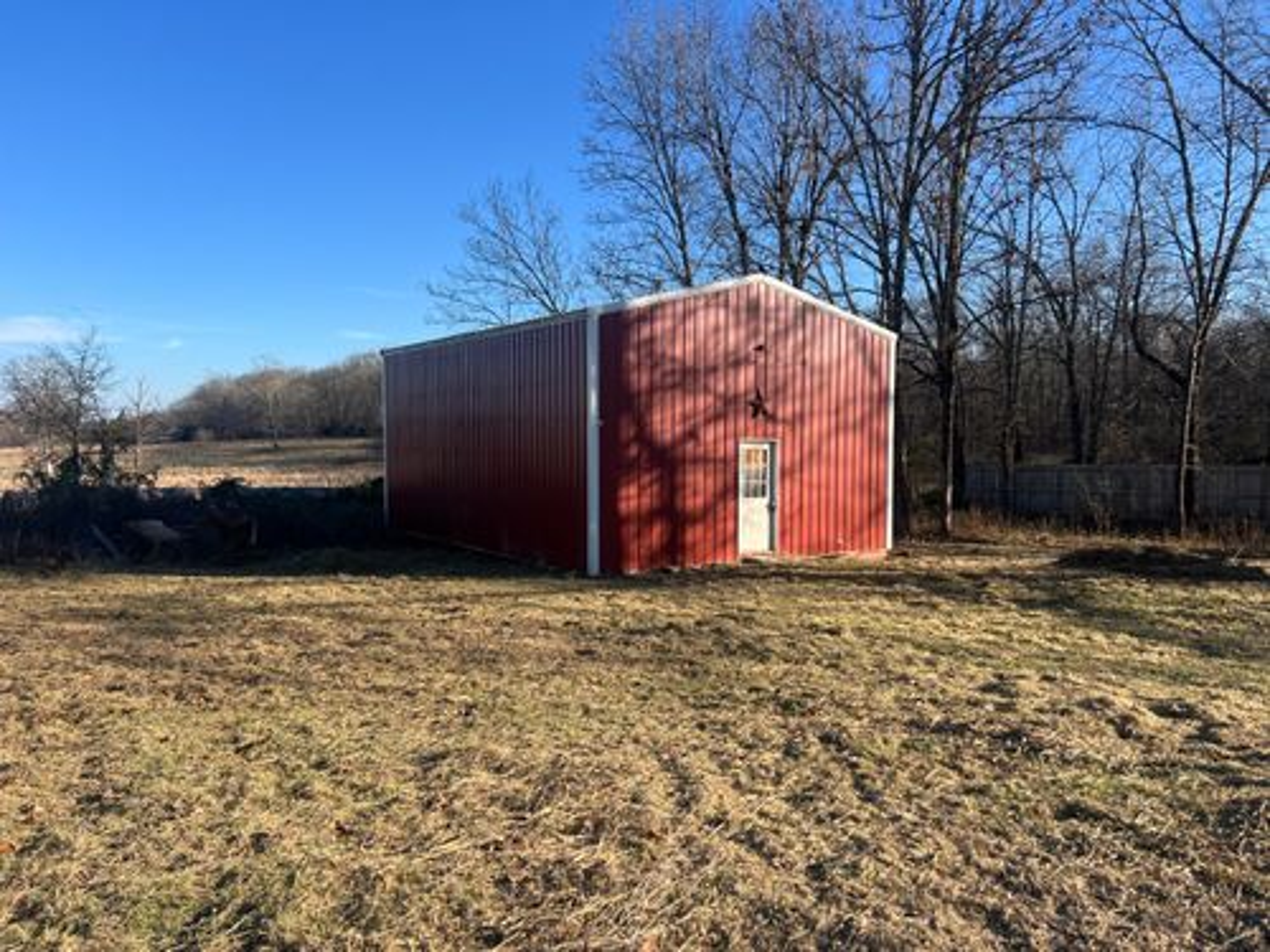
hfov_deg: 67.3
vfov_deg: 53.1
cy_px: 476
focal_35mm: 26
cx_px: 635
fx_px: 954
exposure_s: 1/2008
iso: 50
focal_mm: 5.7
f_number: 1.5
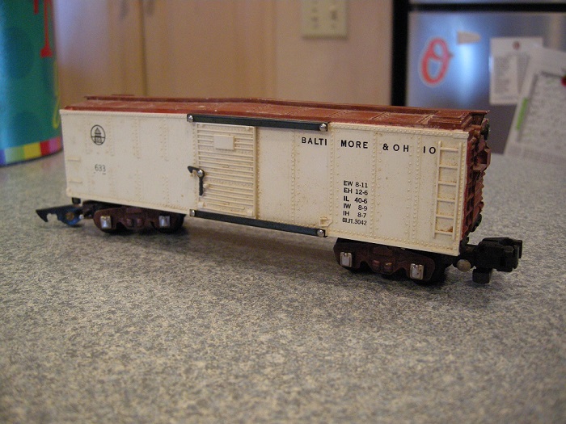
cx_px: 283
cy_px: 212
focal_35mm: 35
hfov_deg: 52.6
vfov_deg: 40.7
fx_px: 572
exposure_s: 1/34
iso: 400
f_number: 2.7
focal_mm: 7.5
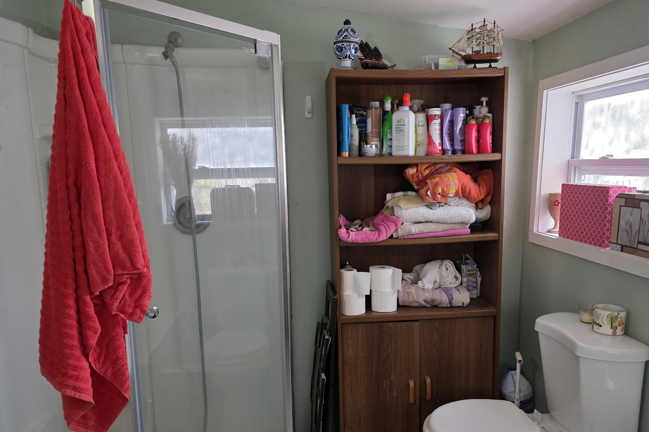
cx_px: 348
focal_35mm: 27
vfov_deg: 47.8
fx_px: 487
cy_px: 240
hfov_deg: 67.3
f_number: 1.7
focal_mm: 6.3
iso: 400
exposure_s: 1/120
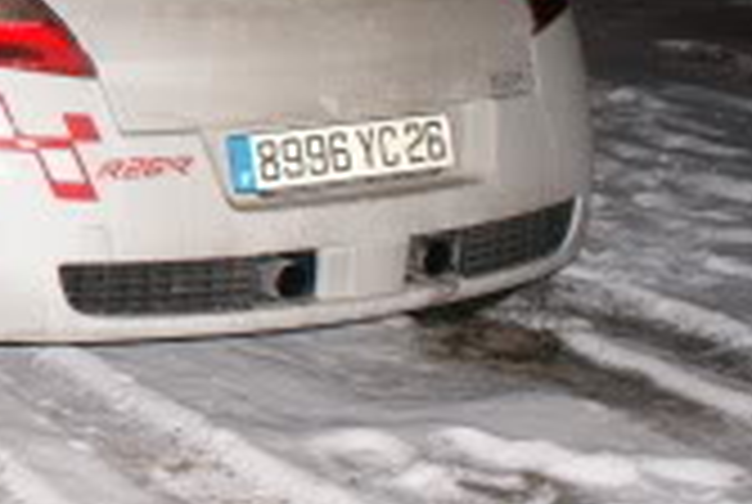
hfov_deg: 16.6
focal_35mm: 103
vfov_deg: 13.0
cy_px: -119
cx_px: -583
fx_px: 2155
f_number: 5.6
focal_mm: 18
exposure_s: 1/60
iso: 400
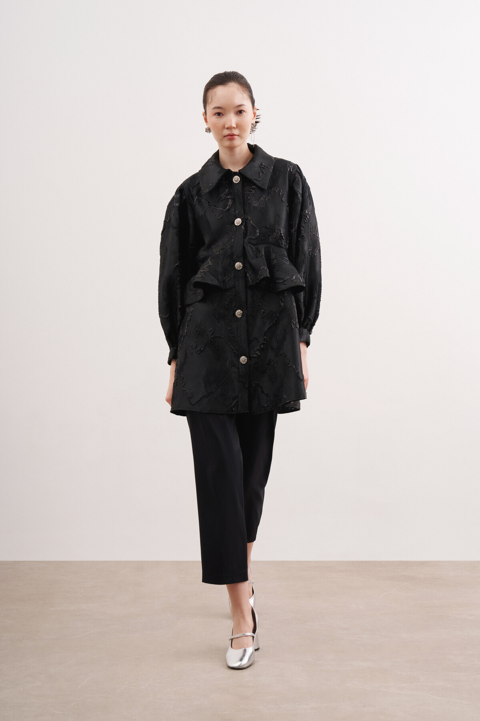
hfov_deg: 25.5
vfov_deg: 37.5
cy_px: 360
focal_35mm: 53
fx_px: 1060
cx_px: 240
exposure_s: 1/160
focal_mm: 53
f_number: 11
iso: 400
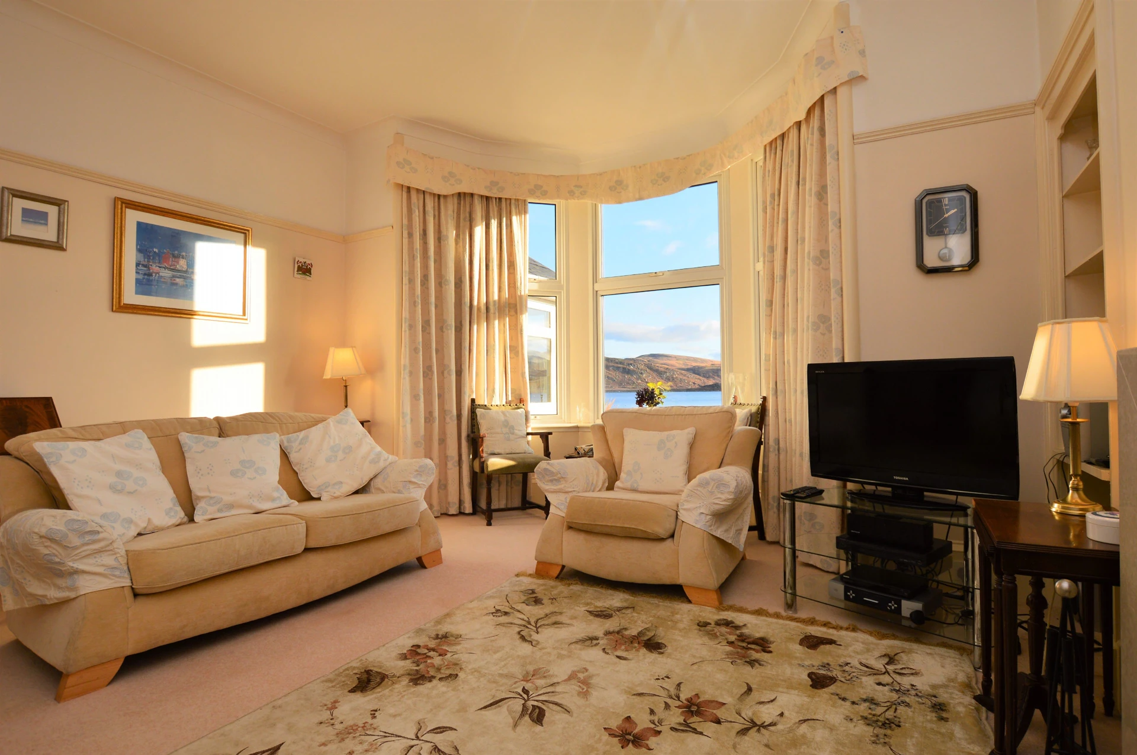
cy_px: 378
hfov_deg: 90.1
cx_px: 568
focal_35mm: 18
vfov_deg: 67.3
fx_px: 568
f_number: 5.6
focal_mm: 12
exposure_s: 1/125
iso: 100
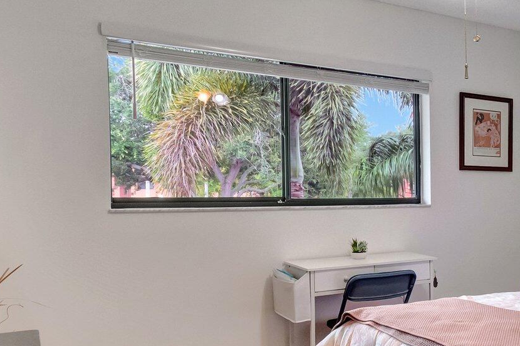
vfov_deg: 35.8
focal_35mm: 37
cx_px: 524
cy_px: 205
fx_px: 534
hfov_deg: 44.0
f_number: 8
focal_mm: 10
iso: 1600
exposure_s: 1/15
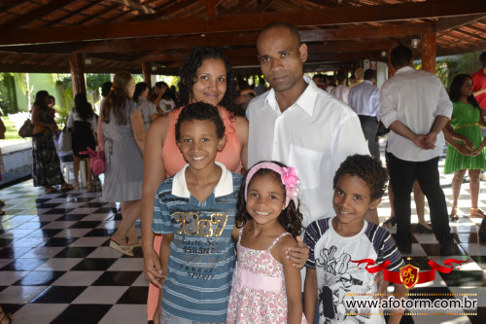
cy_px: 162
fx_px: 526
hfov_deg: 49.6
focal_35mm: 39
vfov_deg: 34.2
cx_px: 243
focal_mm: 26
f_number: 4
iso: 140
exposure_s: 1/125
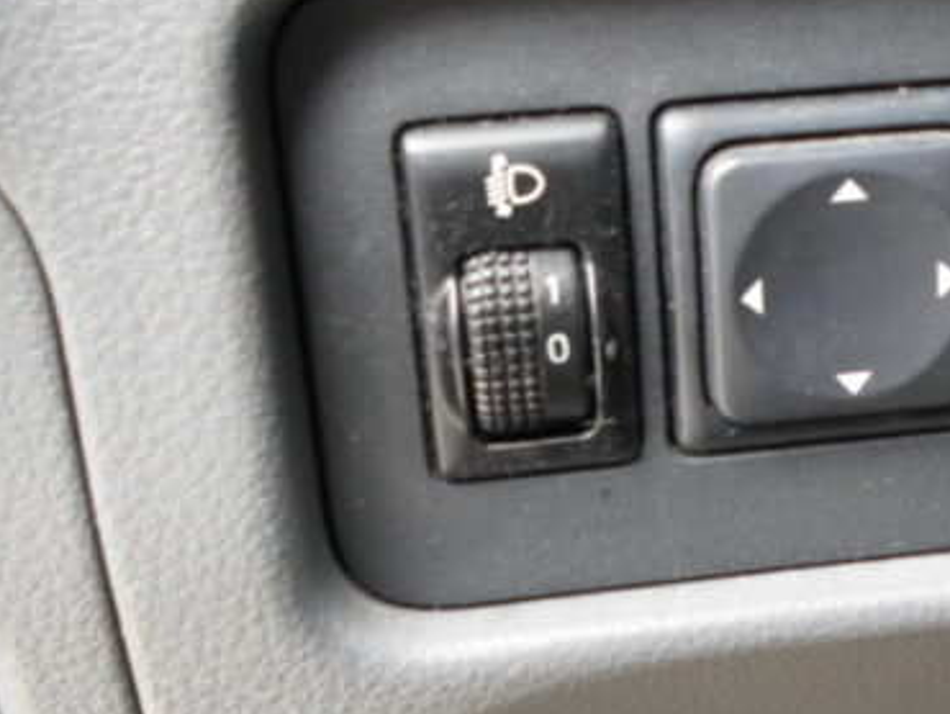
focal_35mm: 54
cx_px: 714
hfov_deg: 34.8
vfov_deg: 27.1
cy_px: 324
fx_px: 1483
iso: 120
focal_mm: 4.5
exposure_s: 1/30
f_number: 2.5
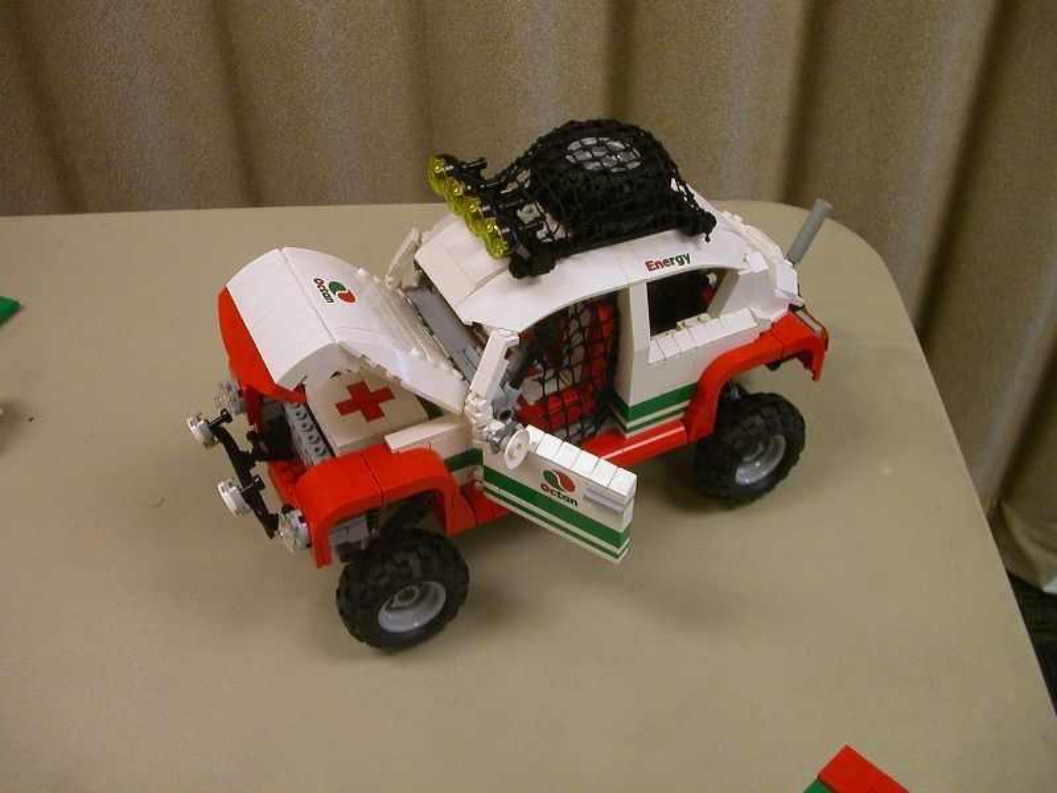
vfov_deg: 38.7
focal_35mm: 37
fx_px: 1130
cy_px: 396
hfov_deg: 50.1
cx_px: 528
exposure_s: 1/36.5
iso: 100
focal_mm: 5.6
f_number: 2.7
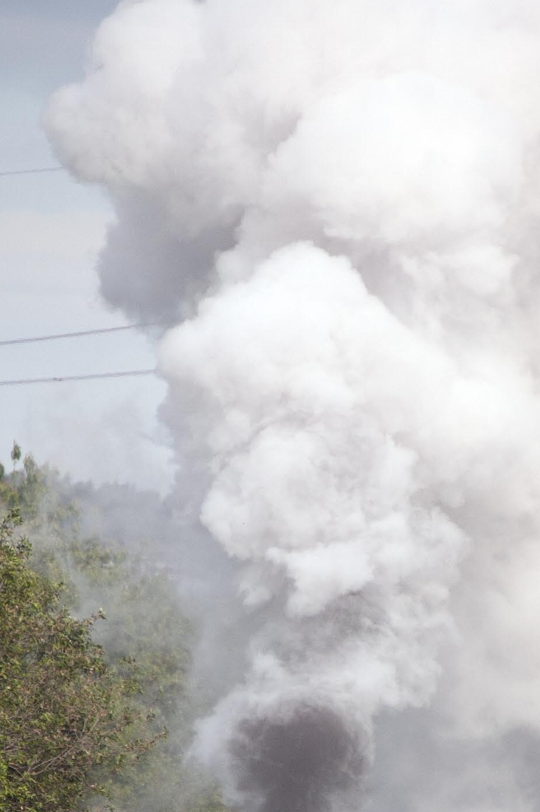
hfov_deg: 2.1
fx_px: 14559
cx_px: 359
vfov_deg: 3.2
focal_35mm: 646
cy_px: 746
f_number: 5.6
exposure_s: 1/1250
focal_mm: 200
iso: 400
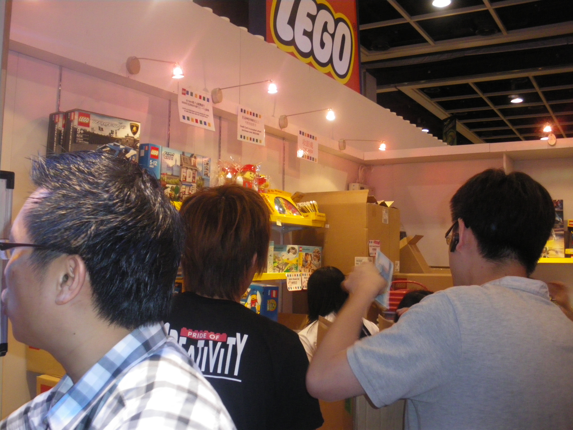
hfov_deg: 51.4
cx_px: 286
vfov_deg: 39.7
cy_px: 215
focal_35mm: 36
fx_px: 596
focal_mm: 6.3
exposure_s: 1/50
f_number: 3.5
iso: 400
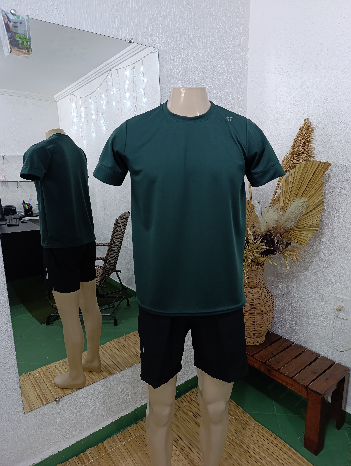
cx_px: 176
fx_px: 310
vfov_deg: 73.8
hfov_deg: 59.0
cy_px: 233
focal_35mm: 23
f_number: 1.6
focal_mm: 6.14
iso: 1000
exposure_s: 1/60
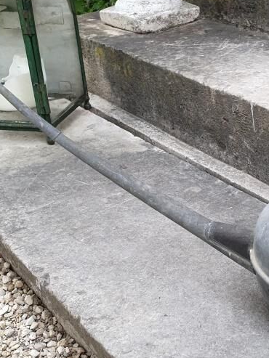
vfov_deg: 35.4
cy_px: 221
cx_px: 215
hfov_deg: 26.5
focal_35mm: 54
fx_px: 559
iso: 100
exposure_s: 1/50
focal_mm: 4.3
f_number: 2.4
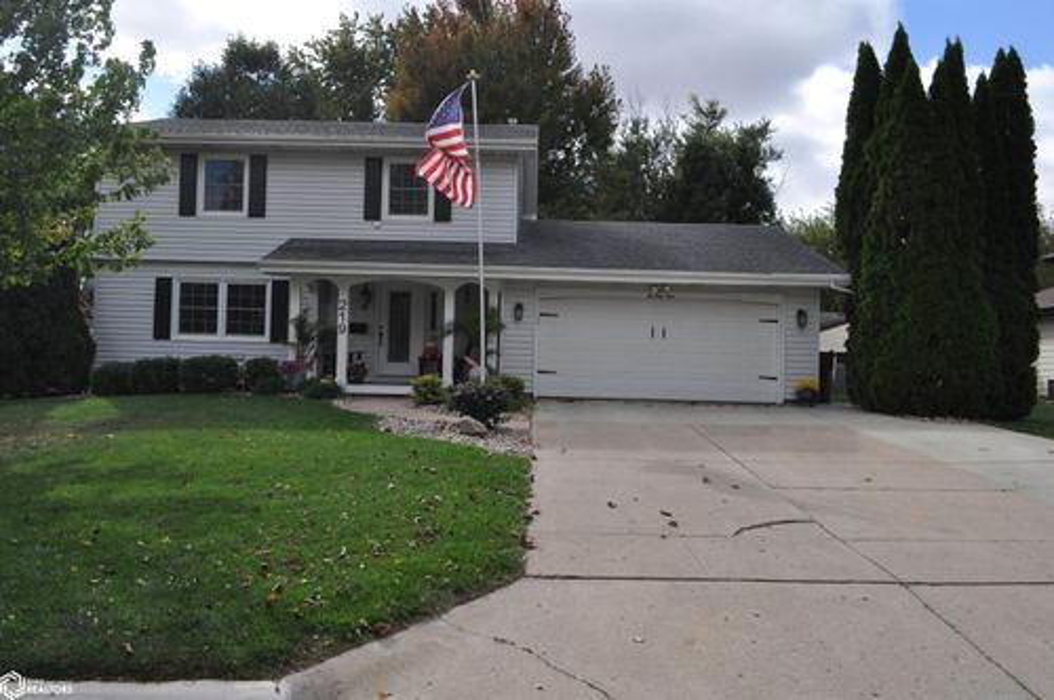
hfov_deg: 62.0
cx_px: 527
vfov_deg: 43.5
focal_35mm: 30
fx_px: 877
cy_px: 350
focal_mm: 20
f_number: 9
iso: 200
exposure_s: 1/320
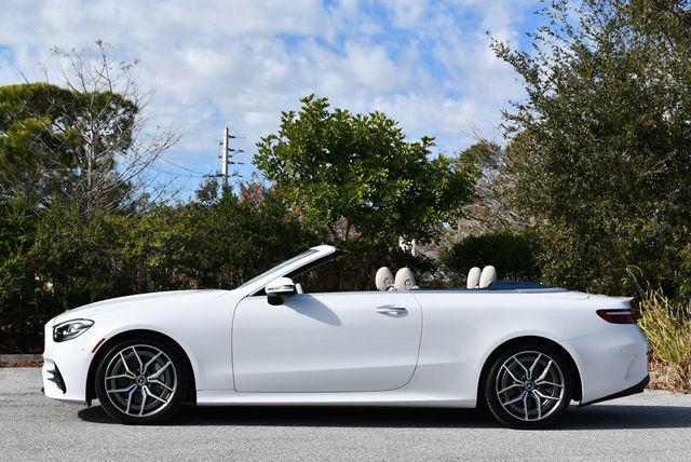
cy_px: 231
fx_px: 1191
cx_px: 346
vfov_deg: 22.0
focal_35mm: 62
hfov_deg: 32.4
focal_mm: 31
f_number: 9
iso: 100
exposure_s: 1/320
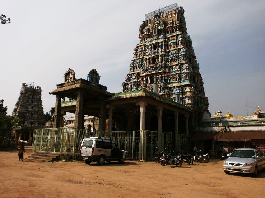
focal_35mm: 27
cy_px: 99
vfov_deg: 51.3
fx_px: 207
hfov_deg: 65.3
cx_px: 132
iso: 100
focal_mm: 4.8
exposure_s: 1/320
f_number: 10
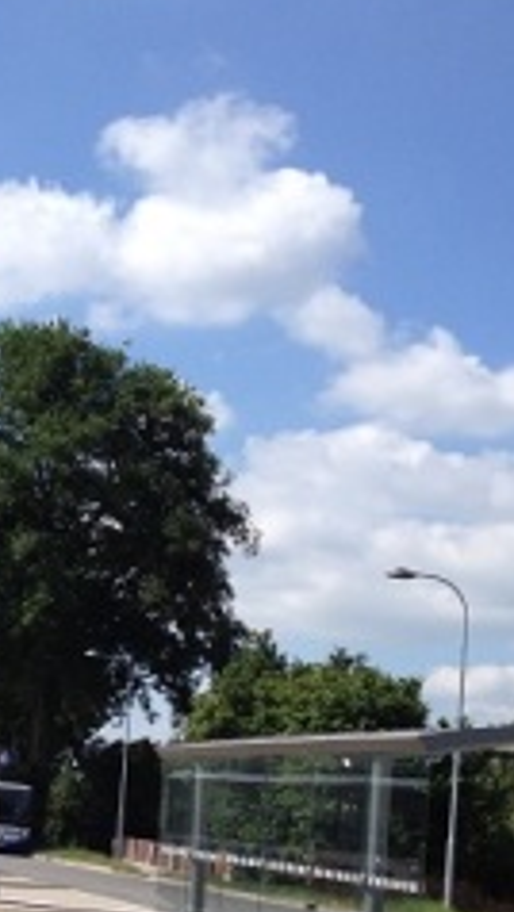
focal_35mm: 80
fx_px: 1937
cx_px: -19
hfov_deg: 14.8
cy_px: 673
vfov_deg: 26.2
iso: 64
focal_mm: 4.28
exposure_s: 1/2045
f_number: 2.4
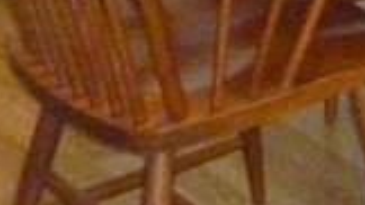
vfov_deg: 6.5
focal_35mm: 172
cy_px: -405
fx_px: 1664
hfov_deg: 11.7
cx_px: 631
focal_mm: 4.5
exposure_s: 1/60
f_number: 3.1
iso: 1000
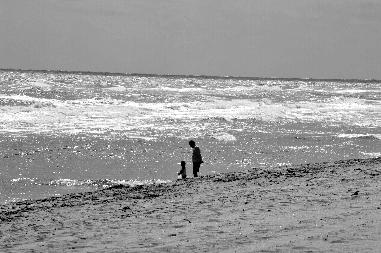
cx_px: 190
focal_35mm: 250
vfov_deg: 5.5
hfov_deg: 8.2
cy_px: 126
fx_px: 2644
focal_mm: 250
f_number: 22
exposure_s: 1/250
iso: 400
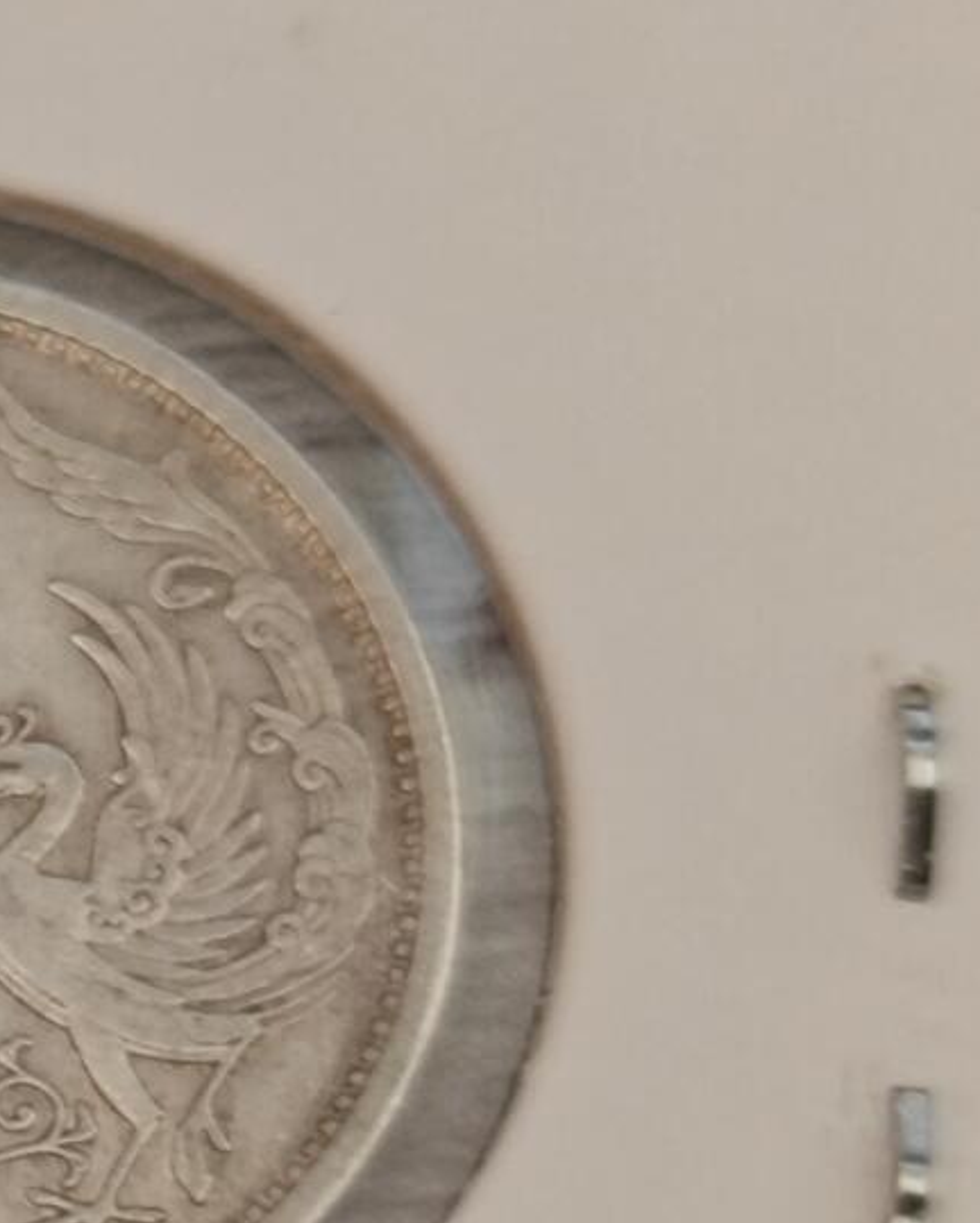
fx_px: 6881
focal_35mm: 190
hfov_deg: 8.1
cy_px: 672
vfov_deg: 10.2
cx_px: -163
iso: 640
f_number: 1.9
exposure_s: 1/49.7
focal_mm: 8.7
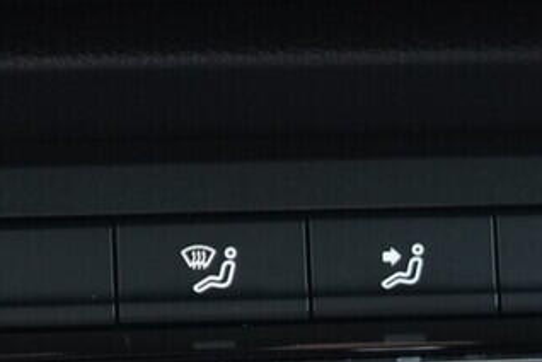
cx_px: 515
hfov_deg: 12.5
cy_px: 475
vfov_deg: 8.3
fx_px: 2454
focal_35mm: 163
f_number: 2.8
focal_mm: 24
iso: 800
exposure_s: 1/40
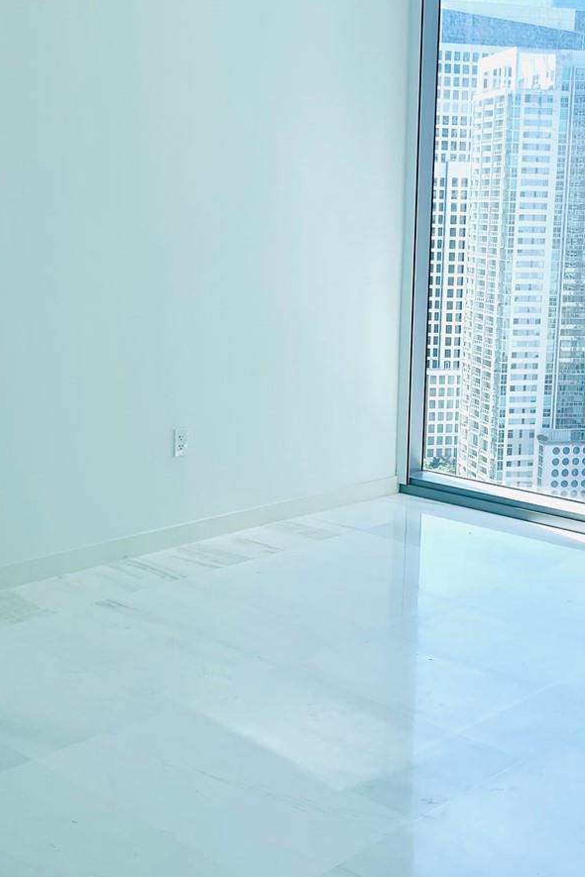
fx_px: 1146
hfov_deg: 28.6
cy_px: 400
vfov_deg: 41.9
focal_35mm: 47
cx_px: 339
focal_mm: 5.1
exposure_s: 1/824
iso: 32
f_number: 1.6
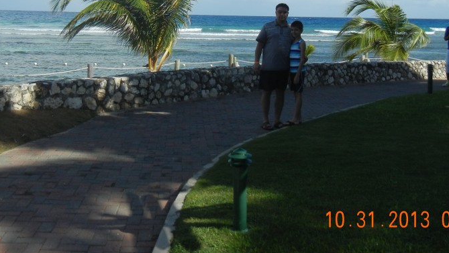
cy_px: 15
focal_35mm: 50
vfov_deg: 23.2
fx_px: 596
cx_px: 192
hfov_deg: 41.2
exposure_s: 1/473
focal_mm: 5.4
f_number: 7
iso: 160
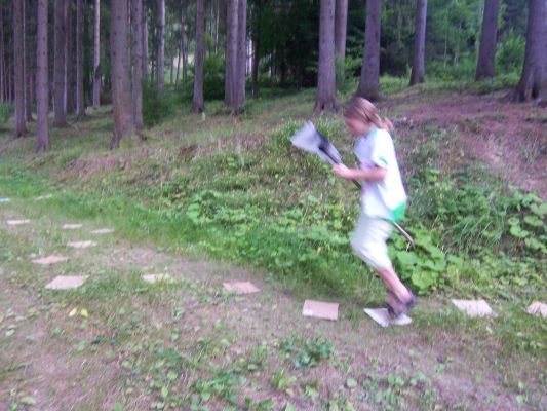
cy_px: 206
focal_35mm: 23
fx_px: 364
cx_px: 274
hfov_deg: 73.9
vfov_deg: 58.9
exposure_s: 1/30
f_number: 2.8
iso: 160
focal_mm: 3.8
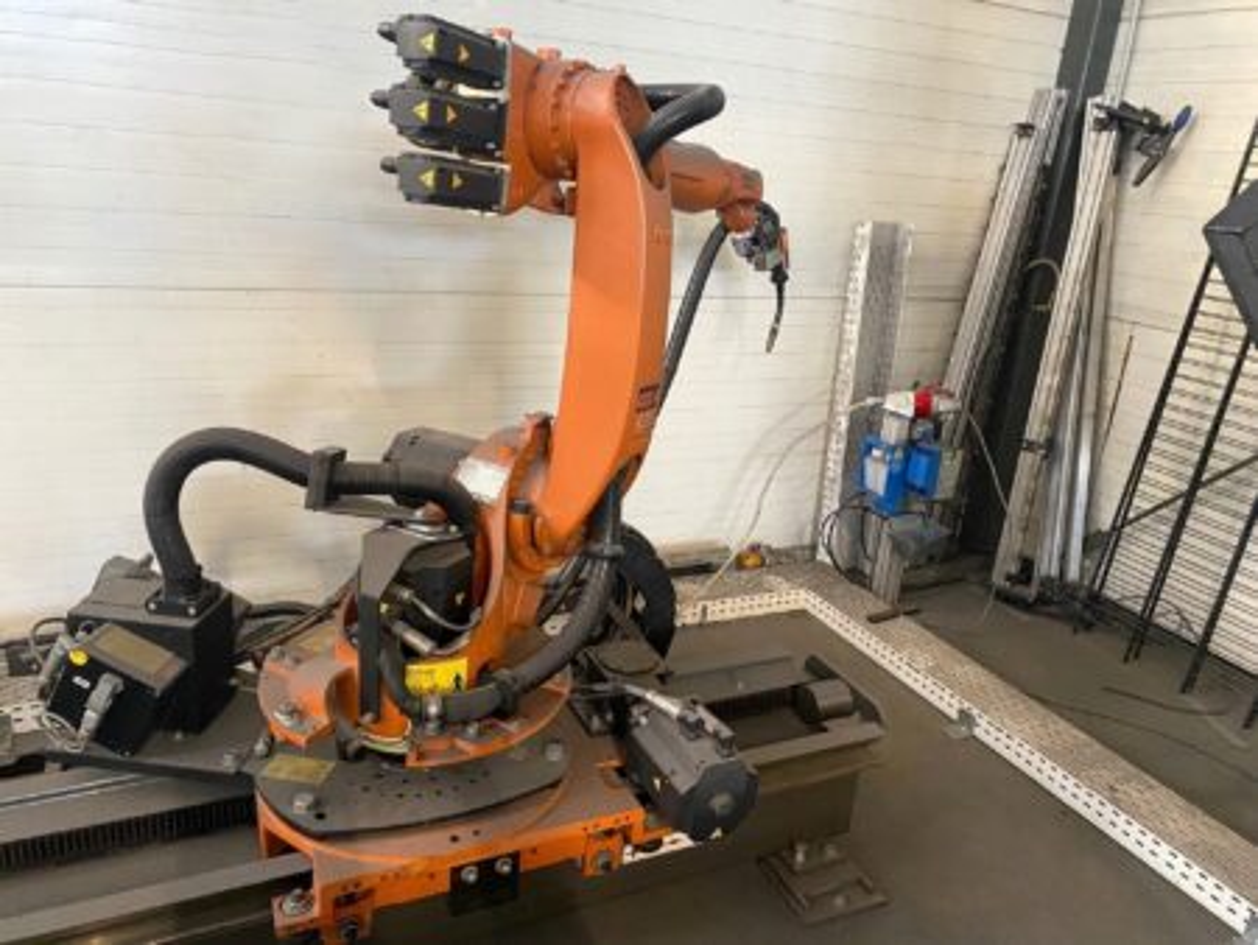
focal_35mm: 26
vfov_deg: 53.1
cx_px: 629
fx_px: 945
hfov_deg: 67.3
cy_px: 472
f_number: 1.8
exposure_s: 1/50
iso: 400
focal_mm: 4.25
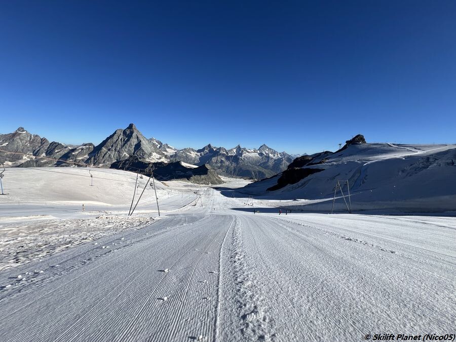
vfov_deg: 89.9
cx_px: 228
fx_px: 171
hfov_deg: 106.2
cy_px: 171
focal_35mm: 13
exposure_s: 1/2874
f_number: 1.8
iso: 32
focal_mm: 1.57
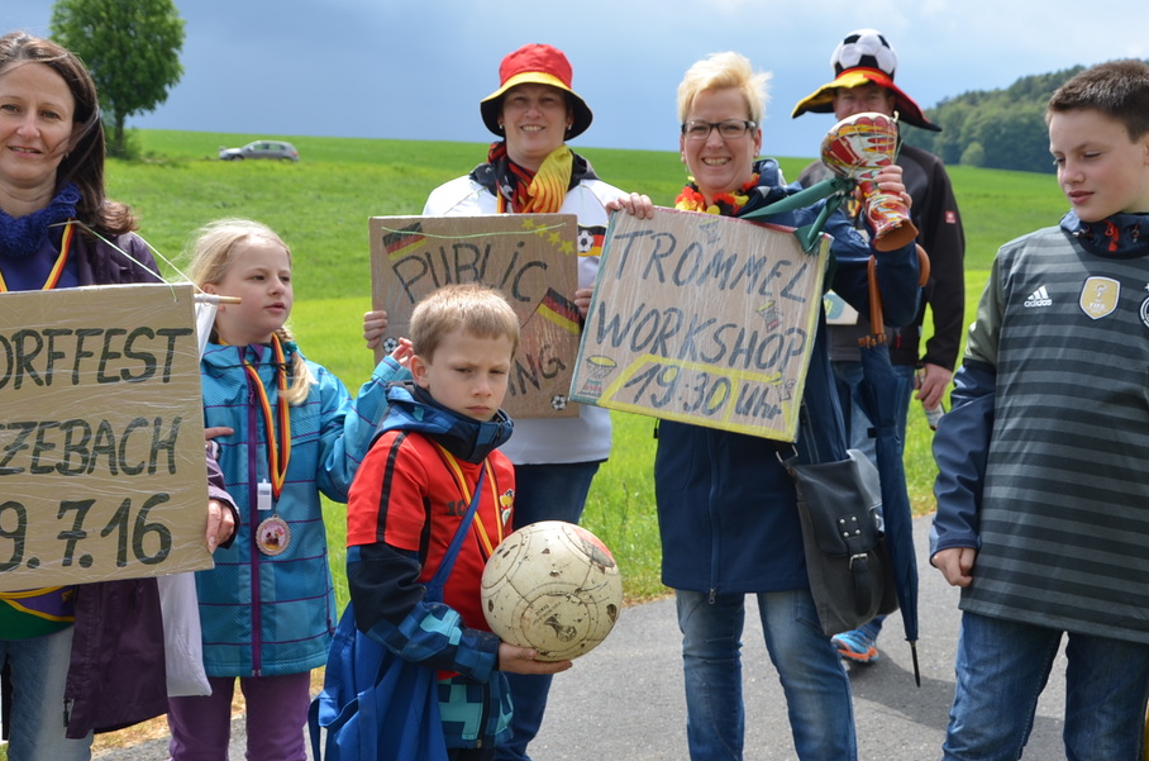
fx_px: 1815
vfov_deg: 23.7
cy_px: 376
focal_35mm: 57
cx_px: 477
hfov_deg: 35.0
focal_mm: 28
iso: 100
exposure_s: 1/250
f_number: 8
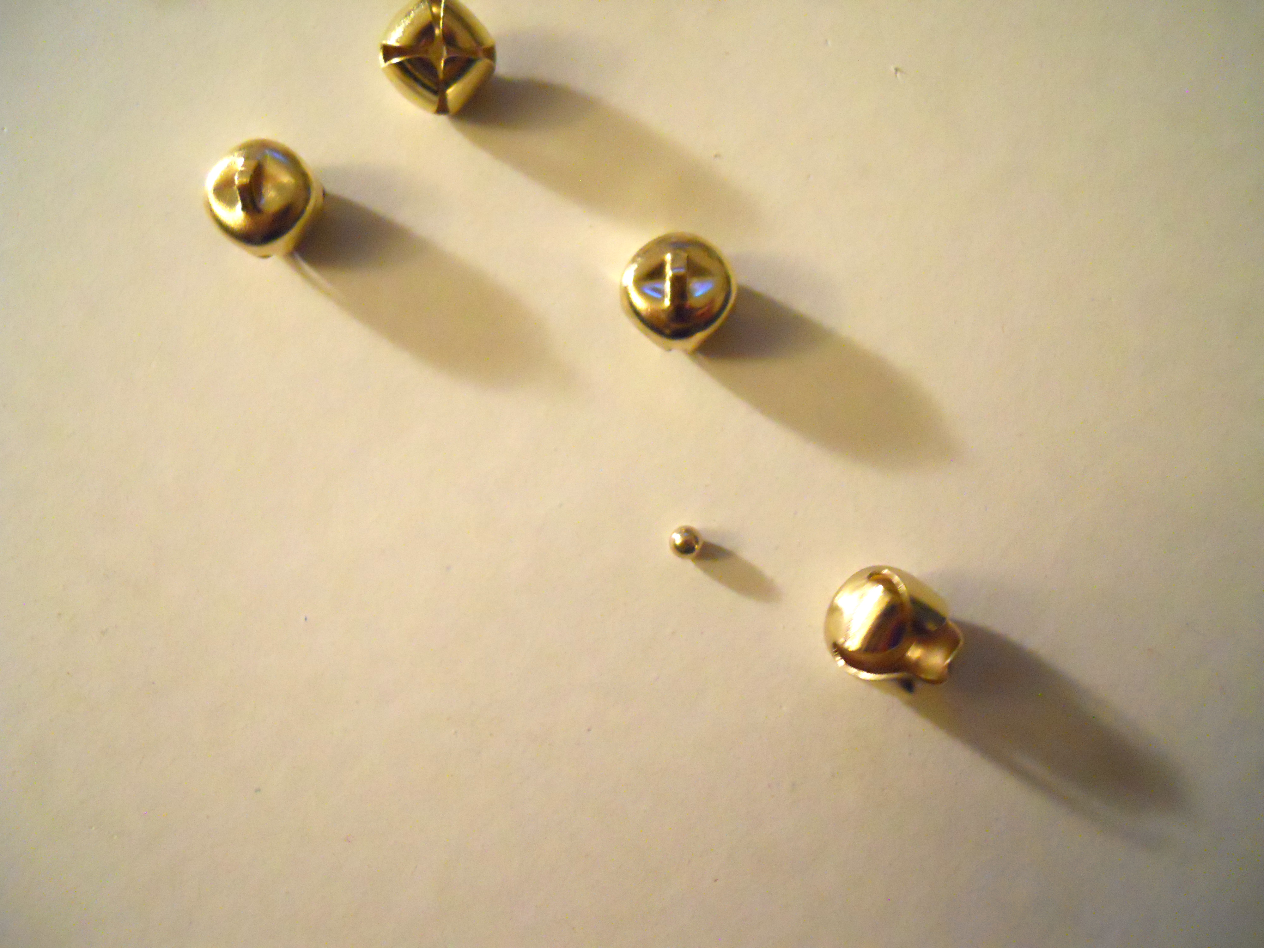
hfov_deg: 63.4
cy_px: 474
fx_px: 1022
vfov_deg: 49.7
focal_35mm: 28
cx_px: 632
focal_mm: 5
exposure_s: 1/20
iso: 800
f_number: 2.7
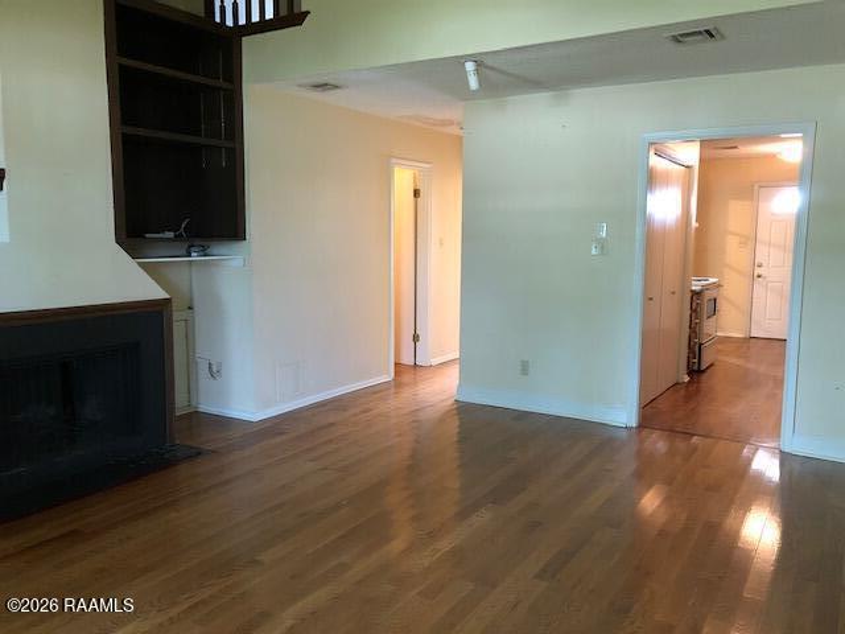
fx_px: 683
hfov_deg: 63.4
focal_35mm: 28
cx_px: 422
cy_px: 317
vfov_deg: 49.7
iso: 100
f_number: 1.8
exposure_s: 1/11
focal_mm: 3.99
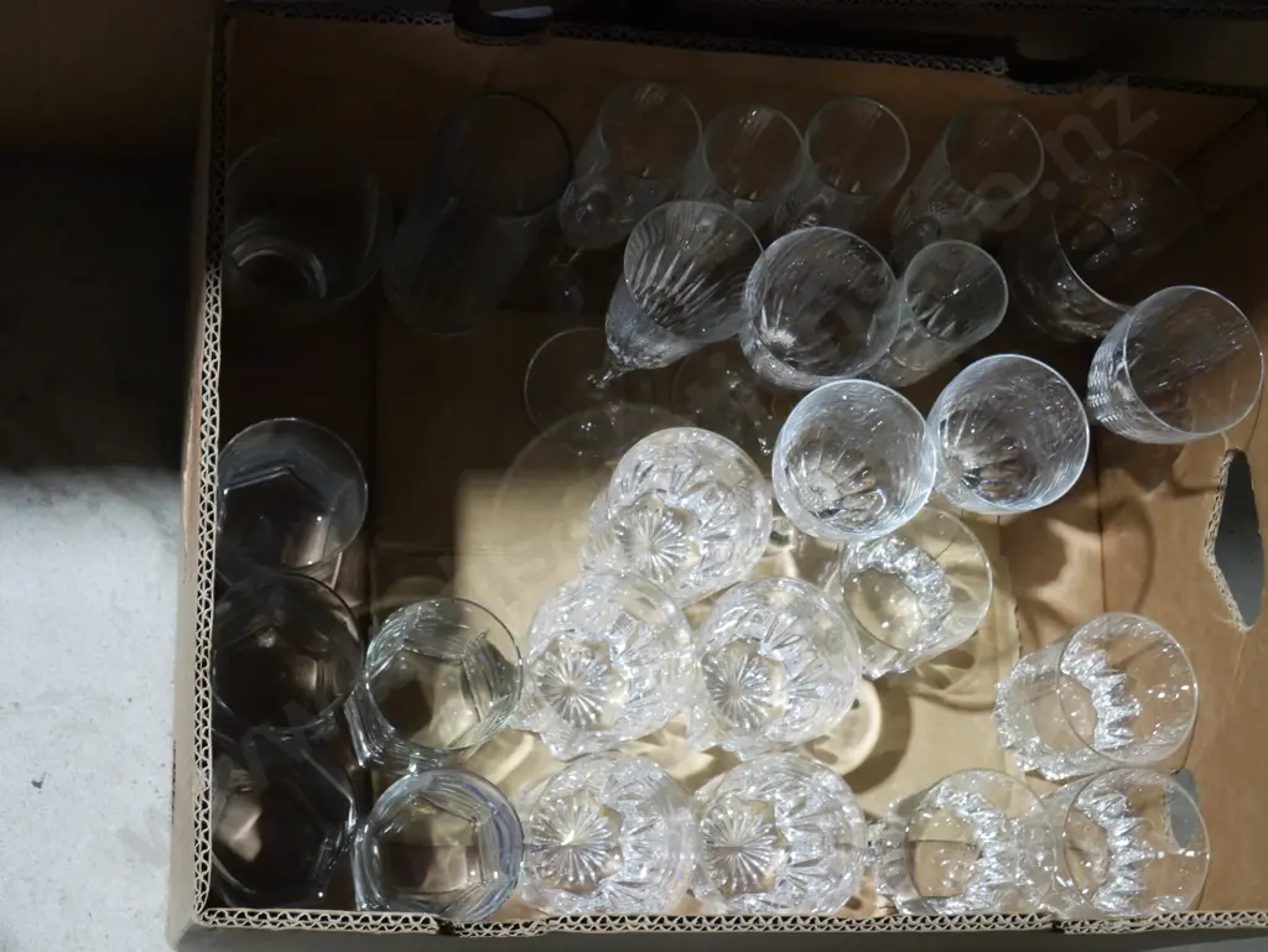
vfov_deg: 23.7
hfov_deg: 31.2
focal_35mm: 62
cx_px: 634
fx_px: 2272
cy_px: 476
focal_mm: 31
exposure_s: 1/80
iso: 2500
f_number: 6.3
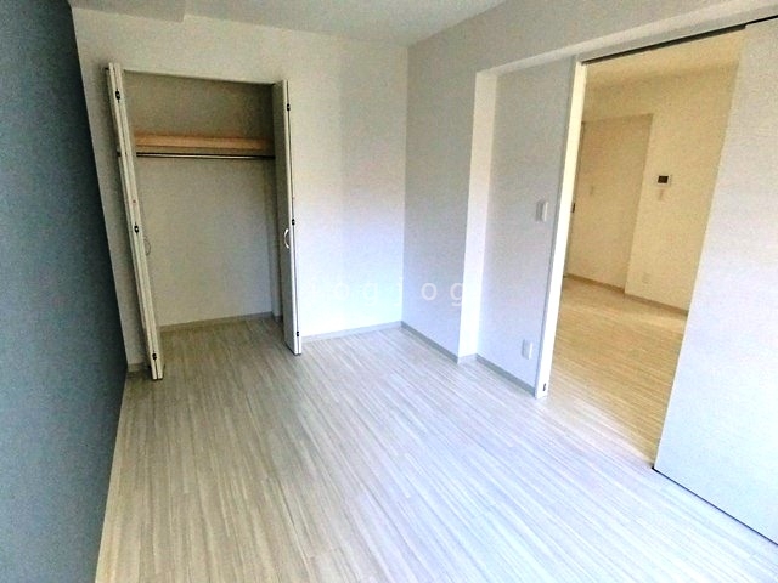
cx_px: 389
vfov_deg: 68.7
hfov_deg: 84.7
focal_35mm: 19
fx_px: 427
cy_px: 292
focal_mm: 4.06
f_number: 2.7
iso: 1600
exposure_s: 1/640
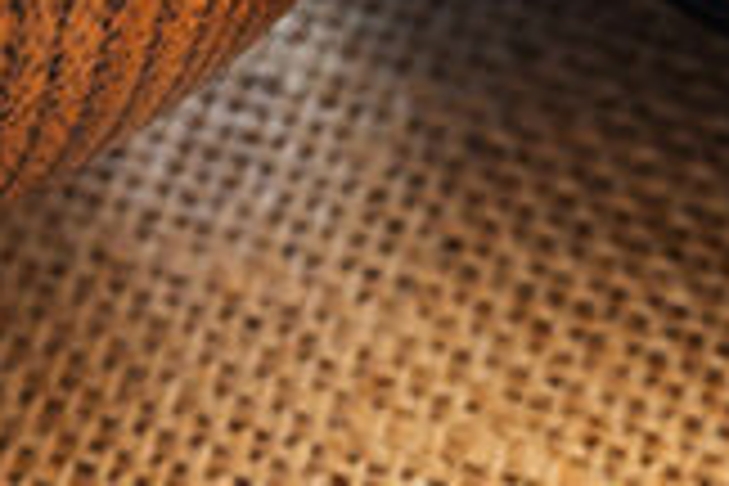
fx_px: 8039
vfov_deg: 3.4
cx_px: -342
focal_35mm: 397
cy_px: -754
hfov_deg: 5.2
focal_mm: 63
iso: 160
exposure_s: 1/1.67
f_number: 6.3
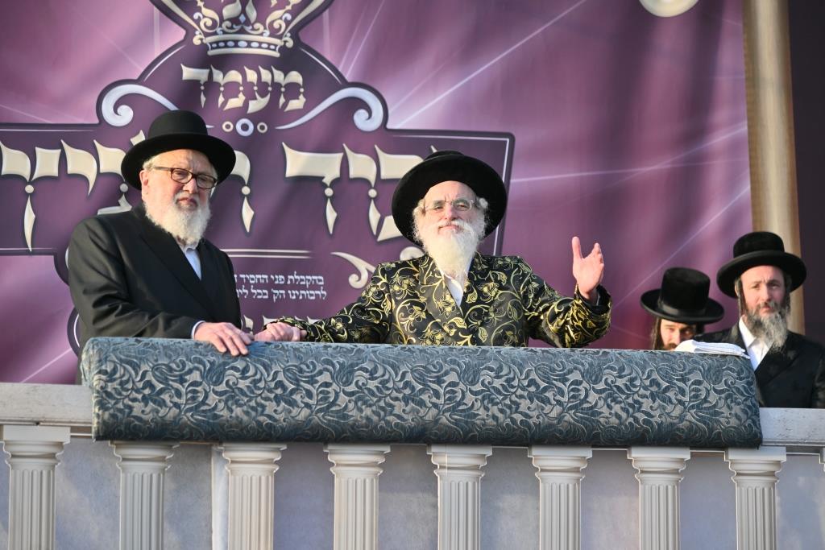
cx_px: 412
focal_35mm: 120
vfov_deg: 11.4
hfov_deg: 17.1
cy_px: 275
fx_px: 2750
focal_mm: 120
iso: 160
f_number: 4
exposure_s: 1/640
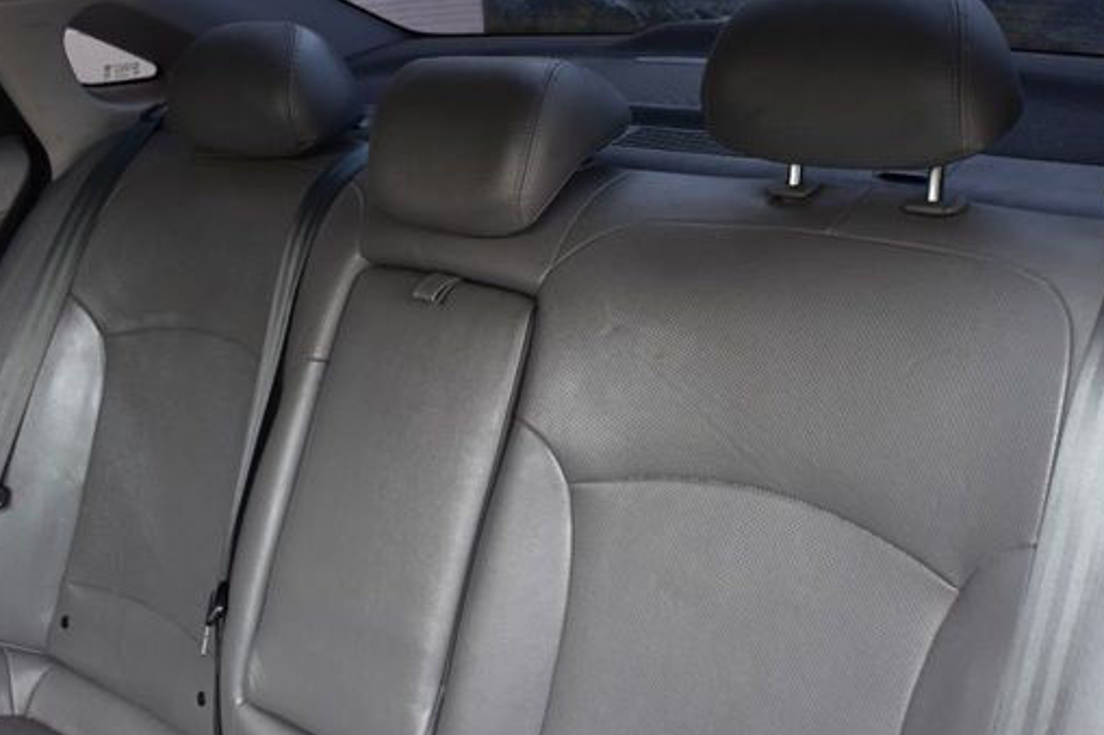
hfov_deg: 48.8
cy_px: 322
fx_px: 1215
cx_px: 612
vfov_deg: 33.6
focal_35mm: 40
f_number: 7.1
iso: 400
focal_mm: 21
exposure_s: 1/30
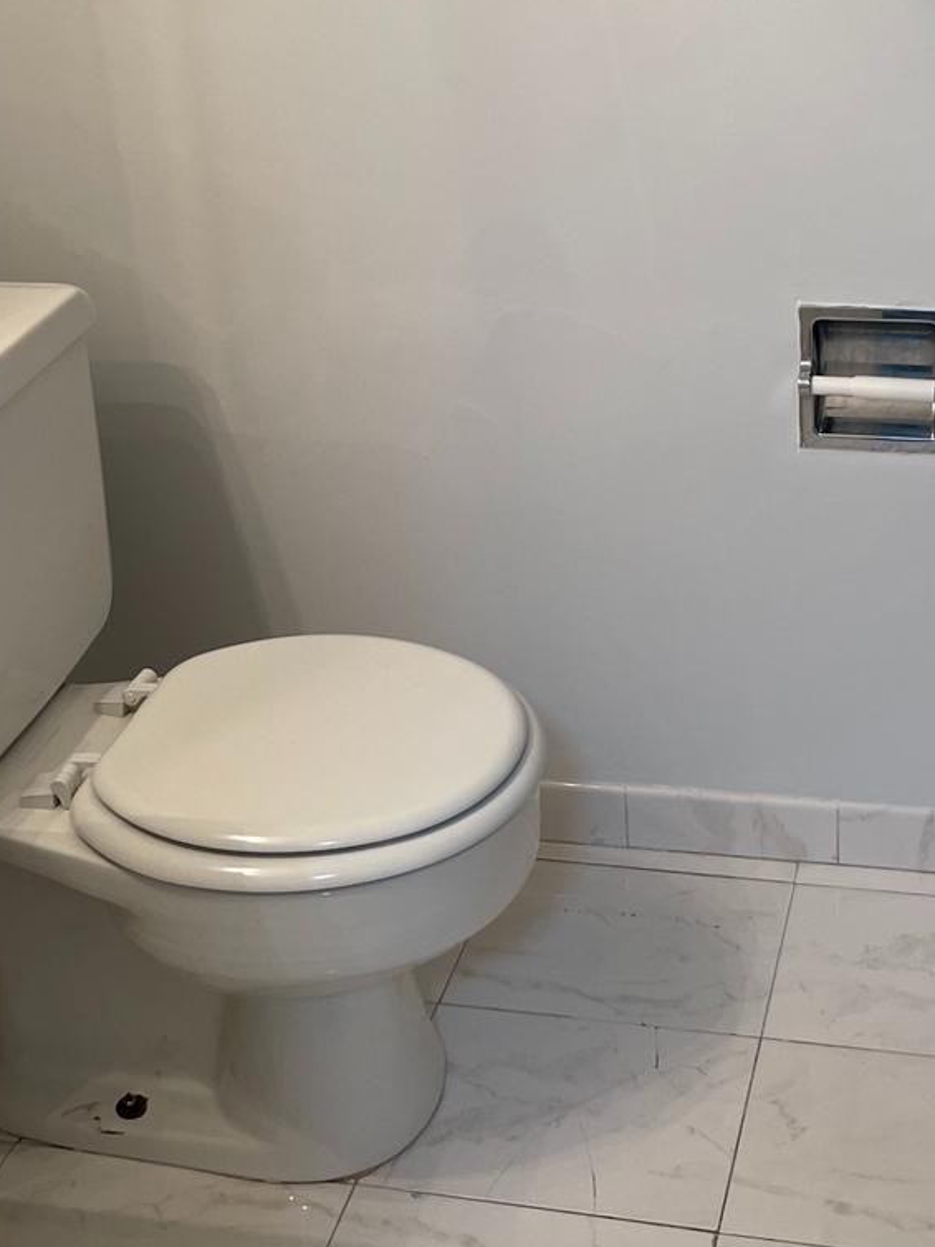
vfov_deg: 35.2
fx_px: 1910
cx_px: 697
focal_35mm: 53
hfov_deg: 27.2
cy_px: 281
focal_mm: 5.1
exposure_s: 1/120
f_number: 1.6
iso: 125
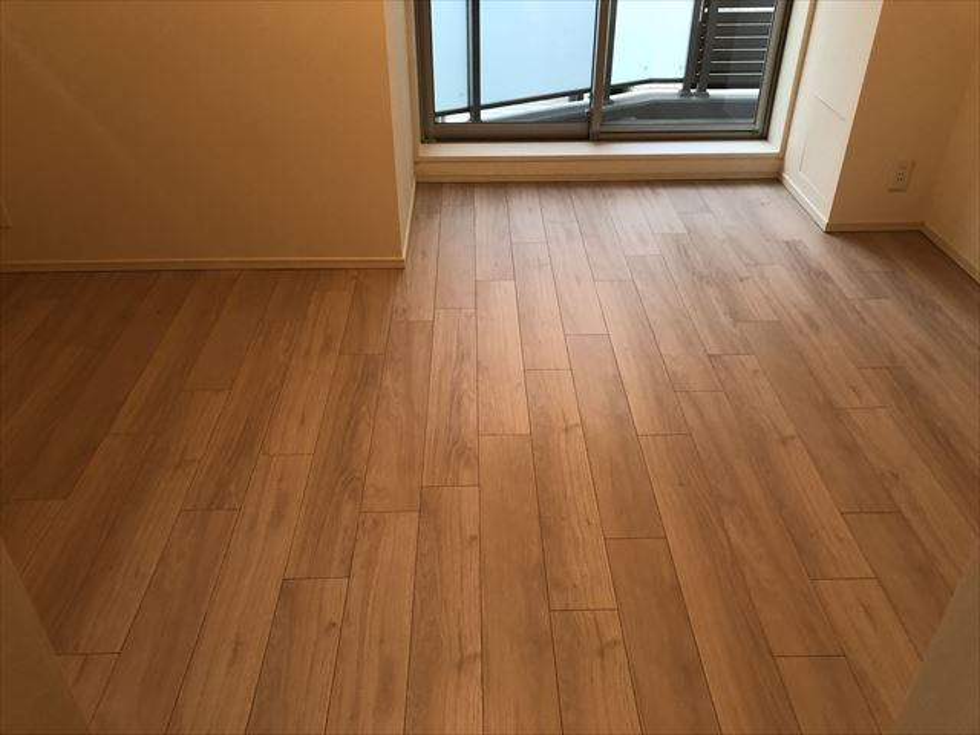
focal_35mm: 28
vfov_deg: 49.7
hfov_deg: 63.4
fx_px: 793
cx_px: 490
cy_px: 368
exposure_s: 1/25
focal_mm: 3.99
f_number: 1.8
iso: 40
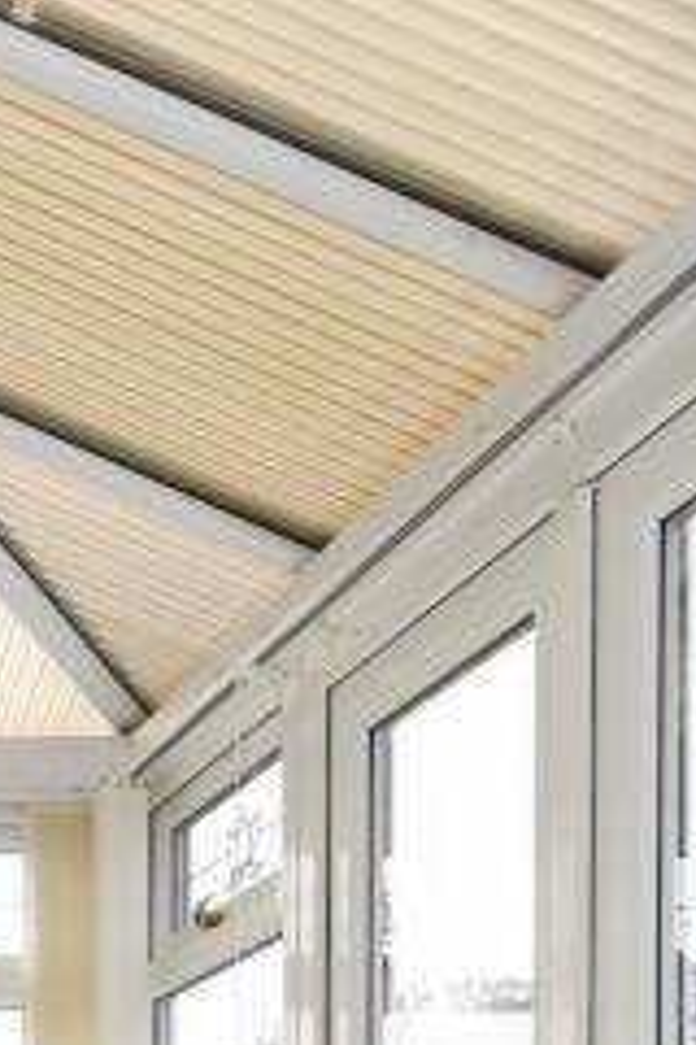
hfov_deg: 17.6
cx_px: -513
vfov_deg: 26.1
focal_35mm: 64
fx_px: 1856
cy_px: 1409
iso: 400
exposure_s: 1/250
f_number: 8
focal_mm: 10
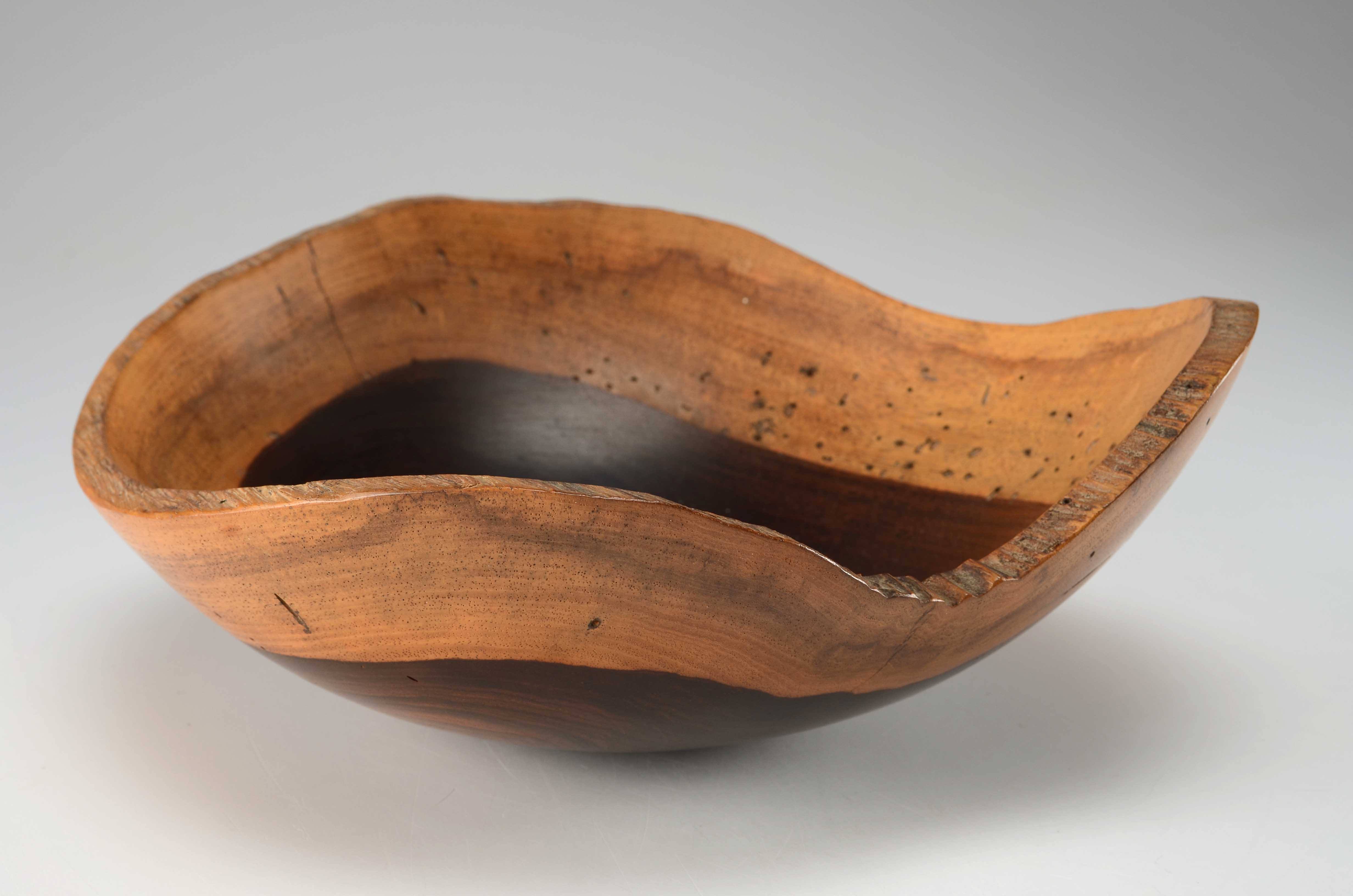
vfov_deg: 21.5
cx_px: 676
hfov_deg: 32.0
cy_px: 448
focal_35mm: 63
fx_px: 2363
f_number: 13
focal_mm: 42
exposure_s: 1/80
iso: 100
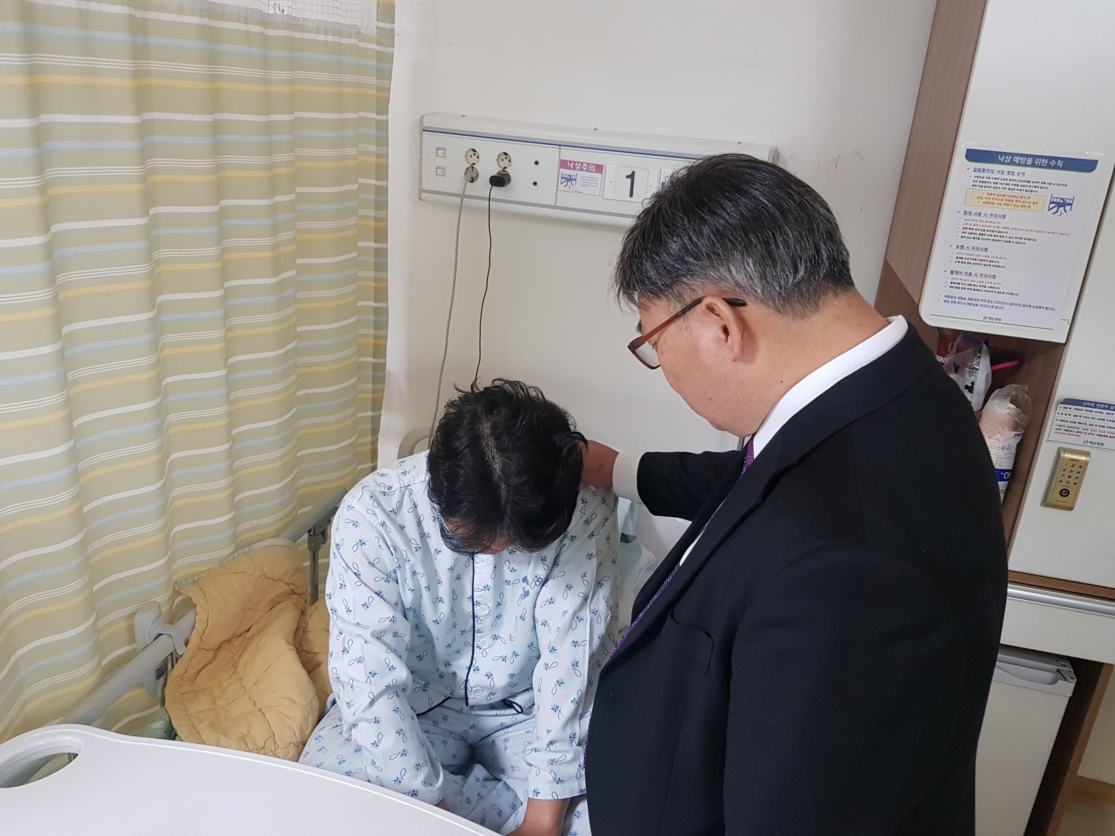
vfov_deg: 53.1
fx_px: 837
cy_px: 418
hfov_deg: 67.3
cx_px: 558
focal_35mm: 26
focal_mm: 4.2
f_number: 1.7
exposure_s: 1/30
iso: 200
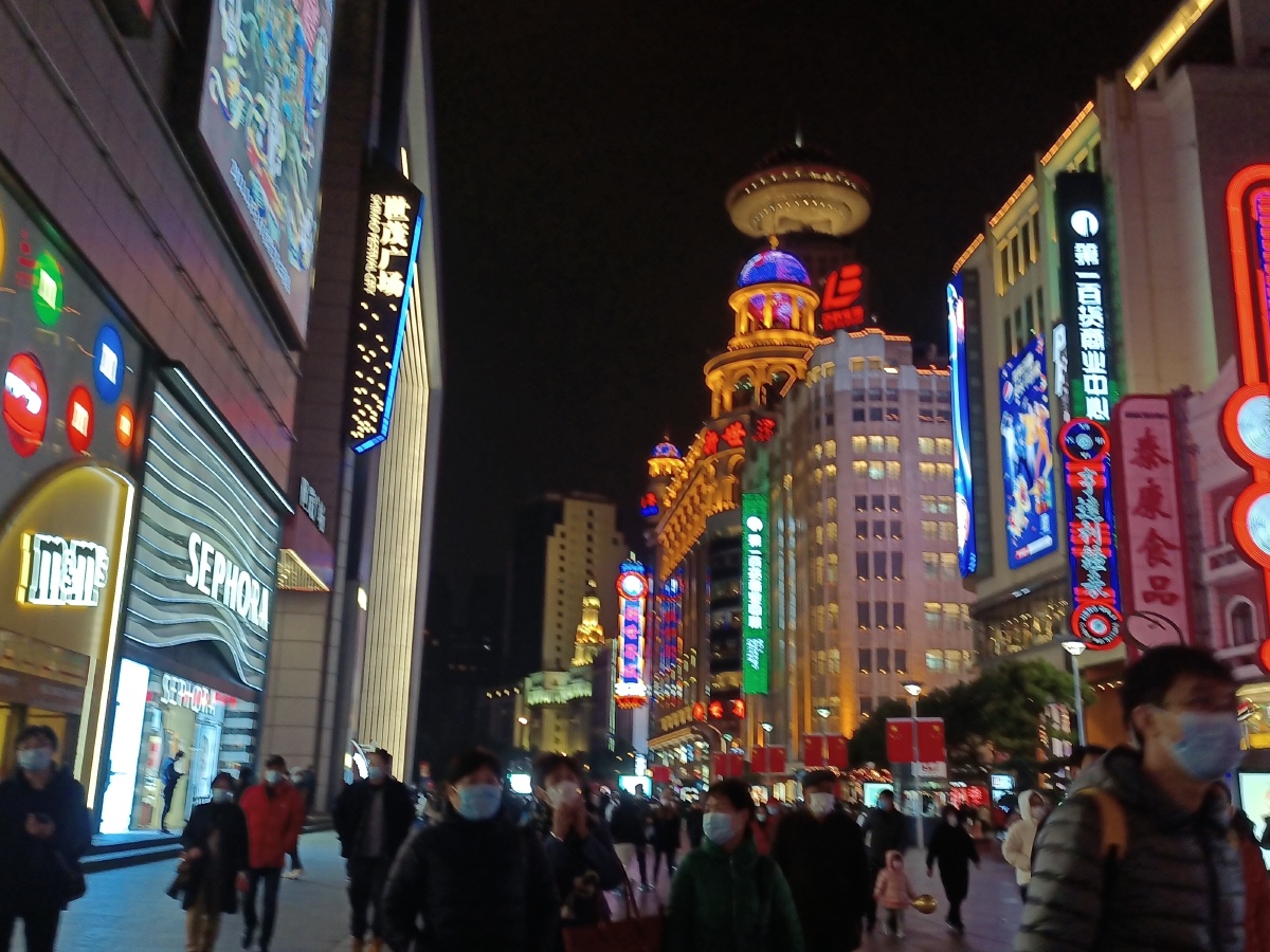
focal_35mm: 35
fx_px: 1284
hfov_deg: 52.6
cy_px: 476
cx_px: 635
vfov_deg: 40.7
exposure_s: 1/33.3
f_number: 1.8
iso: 198
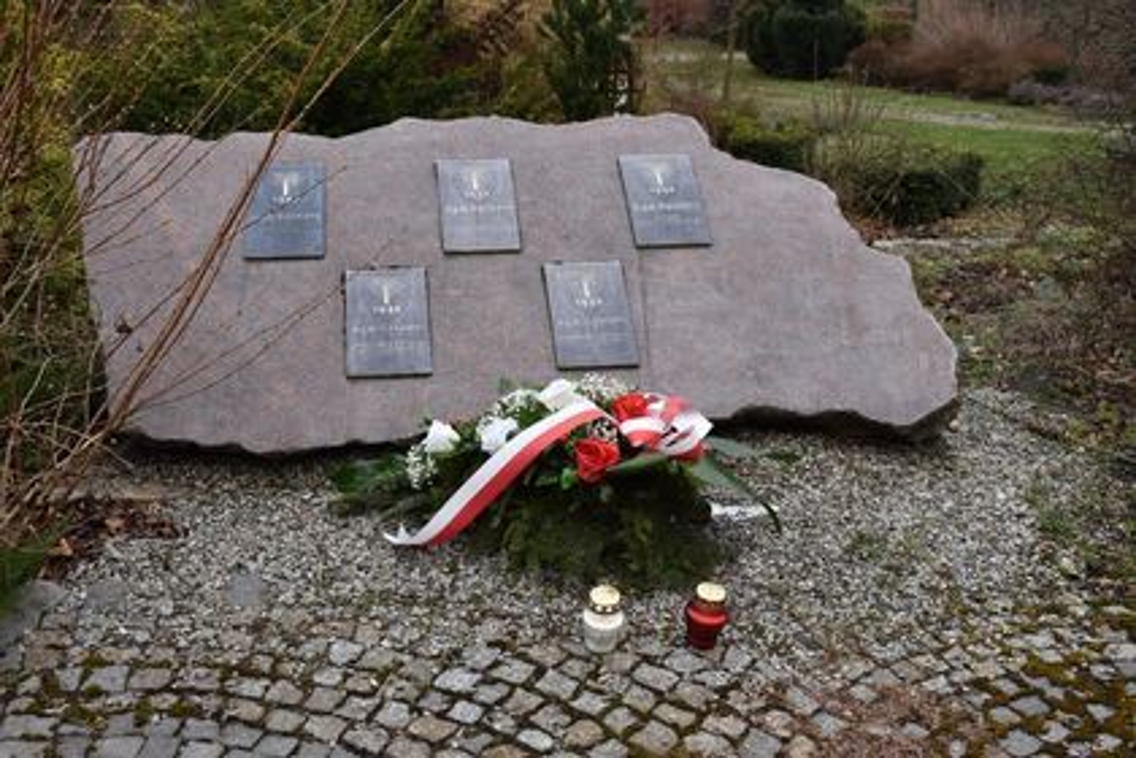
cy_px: 379
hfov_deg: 45.0
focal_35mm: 44
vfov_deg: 30.8
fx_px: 1373
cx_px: 568
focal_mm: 29
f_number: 5.6
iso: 400
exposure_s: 1/125
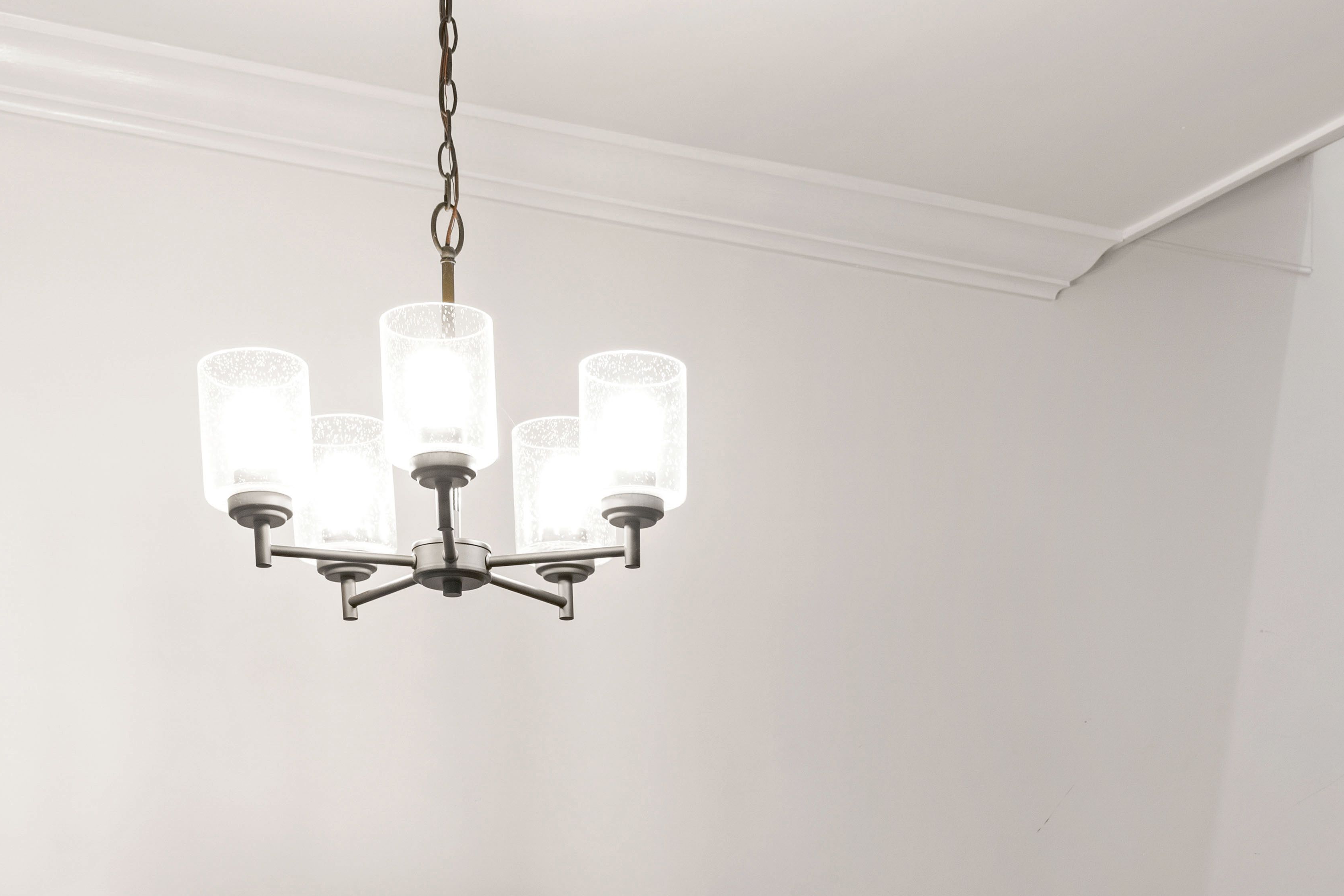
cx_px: 949
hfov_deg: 24.2
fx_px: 3114
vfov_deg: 15.4
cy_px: 1246
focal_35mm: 83
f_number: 8
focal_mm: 29.5
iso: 250
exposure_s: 1
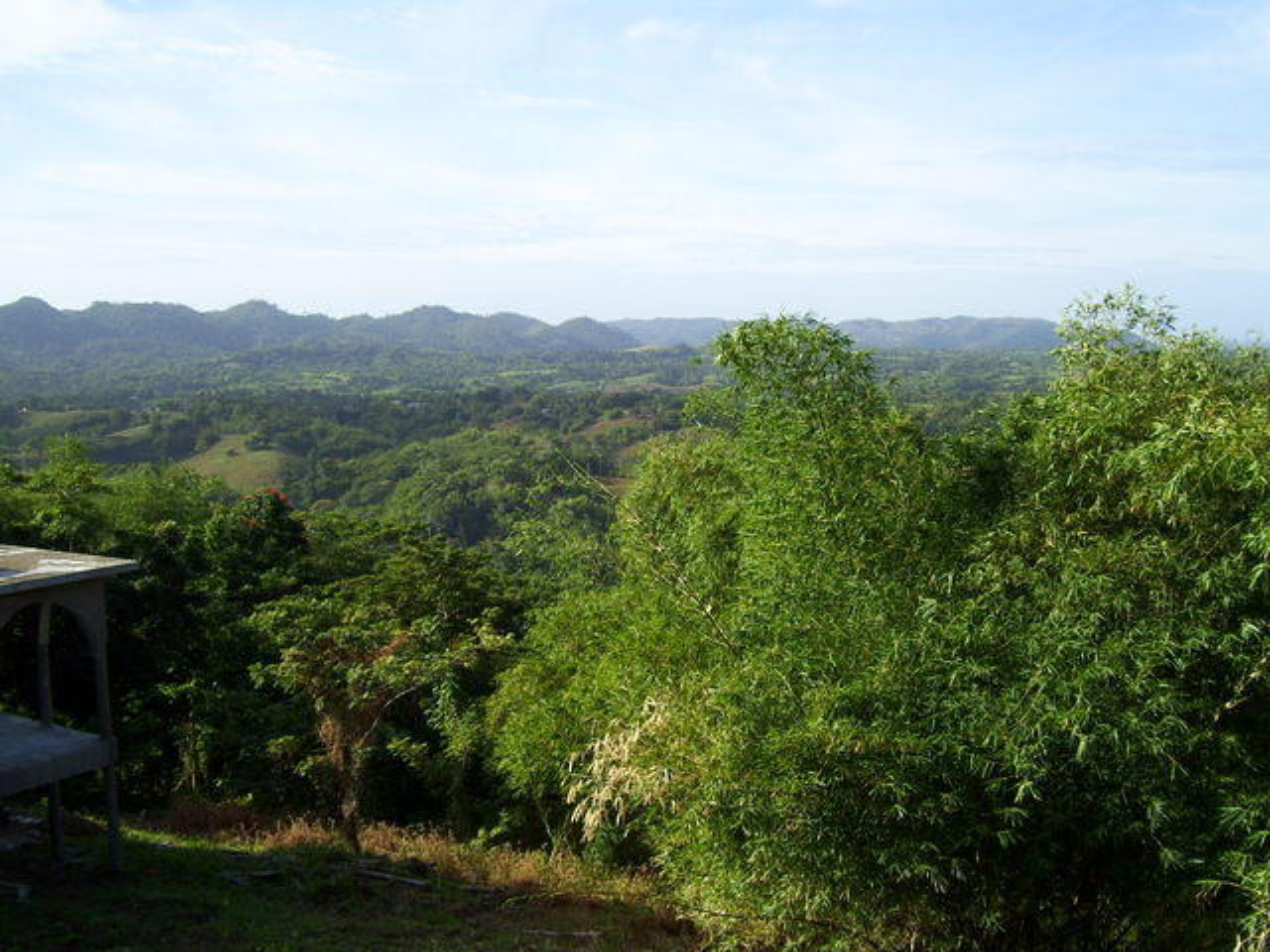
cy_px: 476
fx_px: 1321
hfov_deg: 51.4
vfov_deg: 39.7
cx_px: 635
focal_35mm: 36
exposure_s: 1/320
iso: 80
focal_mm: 6
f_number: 4.8
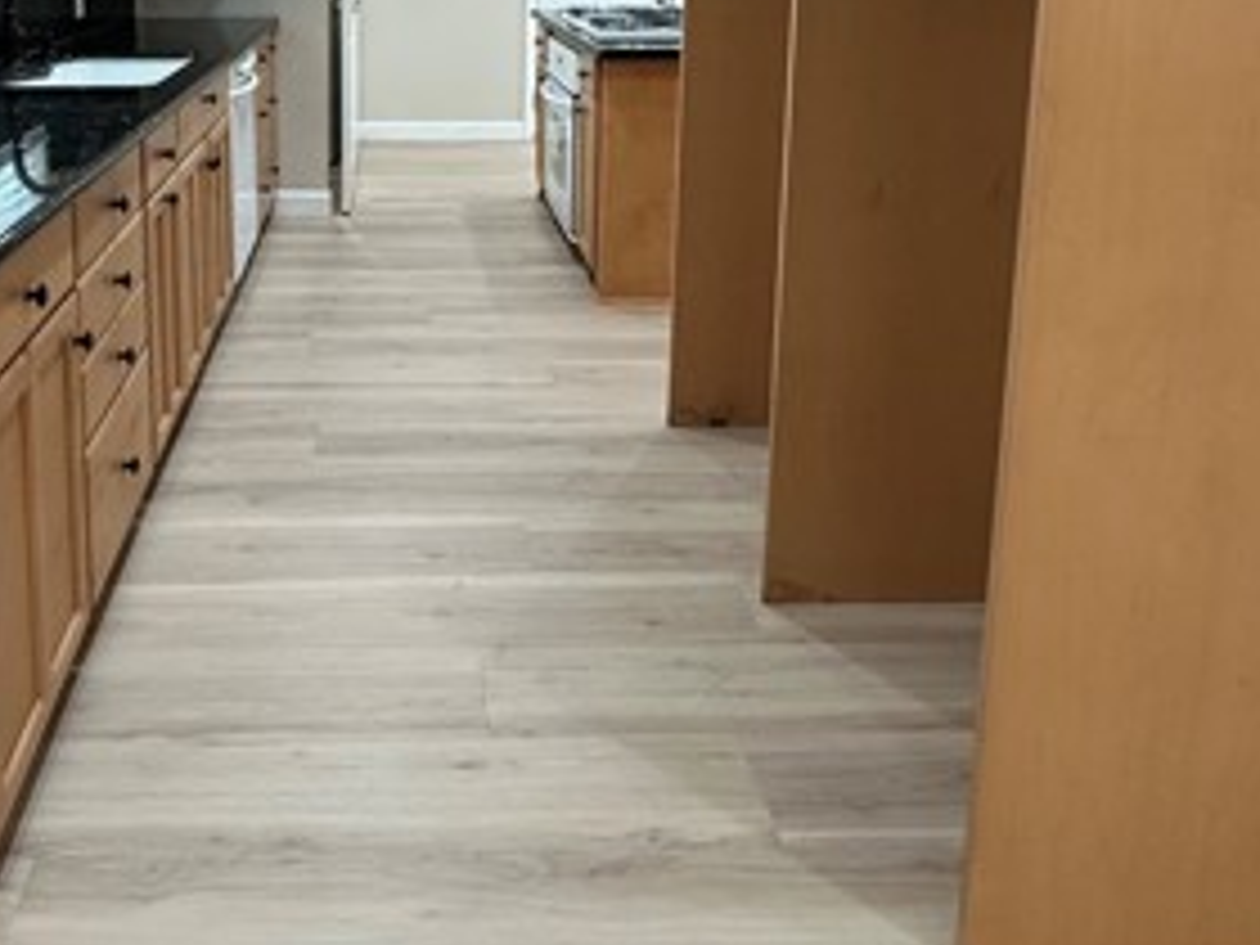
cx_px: 410
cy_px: 117
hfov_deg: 55.5
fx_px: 1165
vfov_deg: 41.1
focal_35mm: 32
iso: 200
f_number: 2.2
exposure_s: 1/60
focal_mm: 2.22
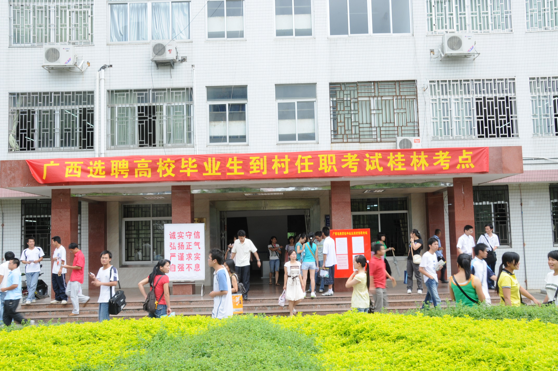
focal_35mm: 36
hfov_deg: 53.2
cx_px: 279
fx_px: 557
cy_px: 186
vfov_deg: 36.8
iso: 200
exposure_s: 1/40
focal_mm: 24
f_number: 14
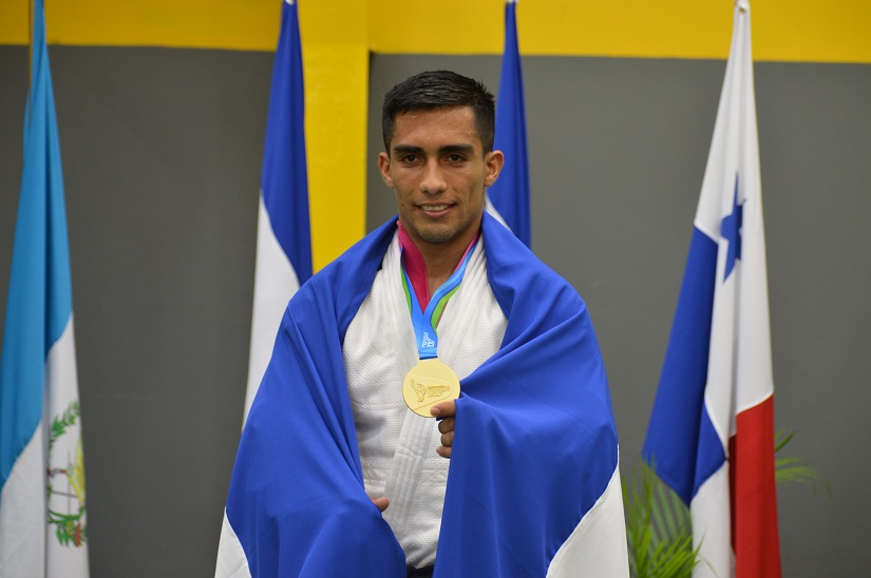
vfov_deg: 13.0
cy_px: 289
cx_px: 436
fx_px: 2537
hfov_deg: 19.5
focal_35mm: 105
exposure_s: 1/80
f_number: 4.2
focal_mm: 70
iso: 400
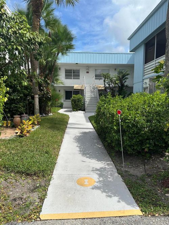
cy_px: 112
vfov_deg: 71.6
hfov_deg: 56.8
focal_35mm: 24
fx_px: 156
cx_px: 84
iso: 80
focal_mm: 6.86
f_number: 1.78
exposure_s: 1/4762
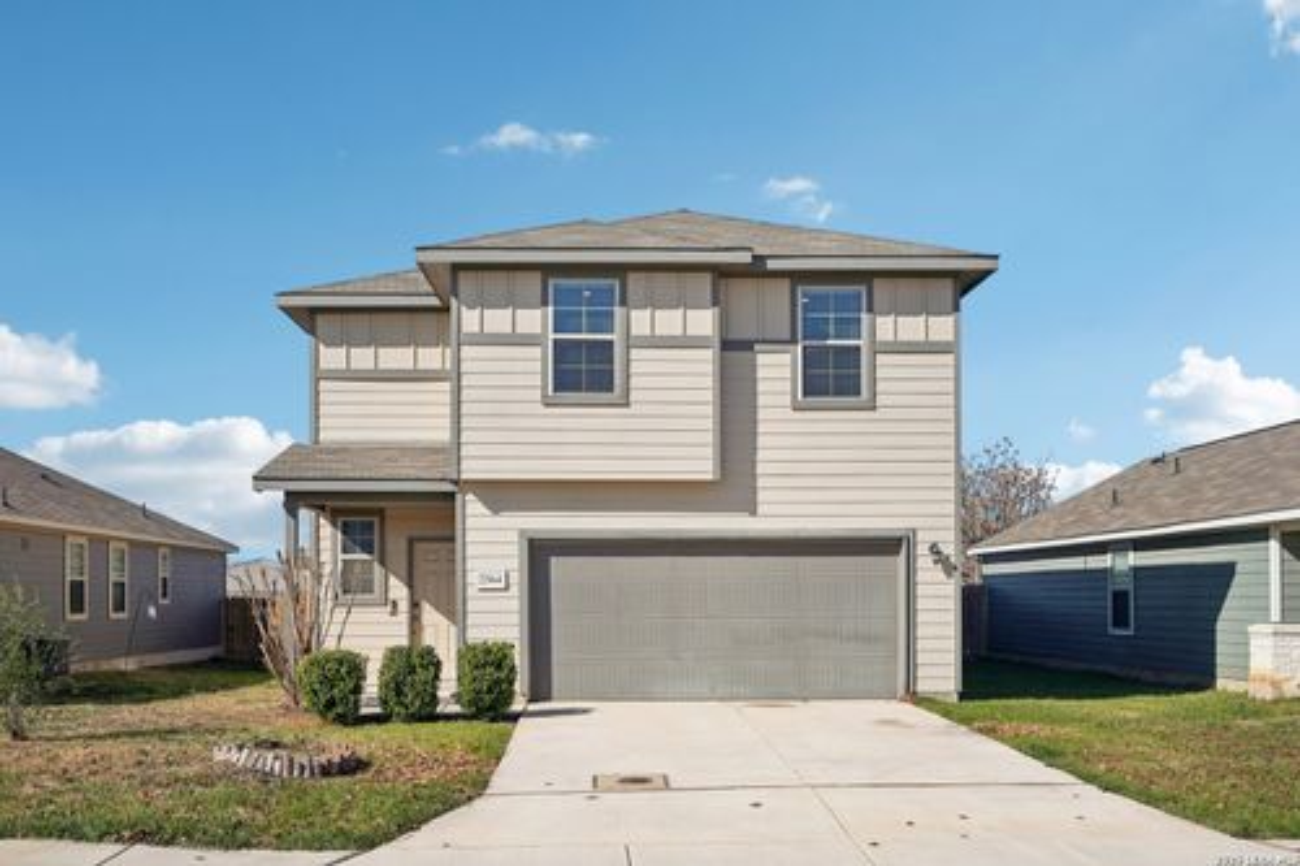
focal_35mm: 33
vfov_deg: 39.9
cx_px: 650
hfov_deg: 57.2
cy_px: 433
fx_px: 1191
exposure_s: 1/640
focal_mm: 33
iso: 100
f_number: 8
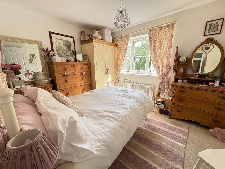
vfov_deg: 85.7
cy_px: 84
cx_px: 112
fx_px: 91
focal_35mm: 14
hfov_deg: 102.1
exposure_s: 1/99
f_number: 2.2
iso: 80
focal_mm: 2.22
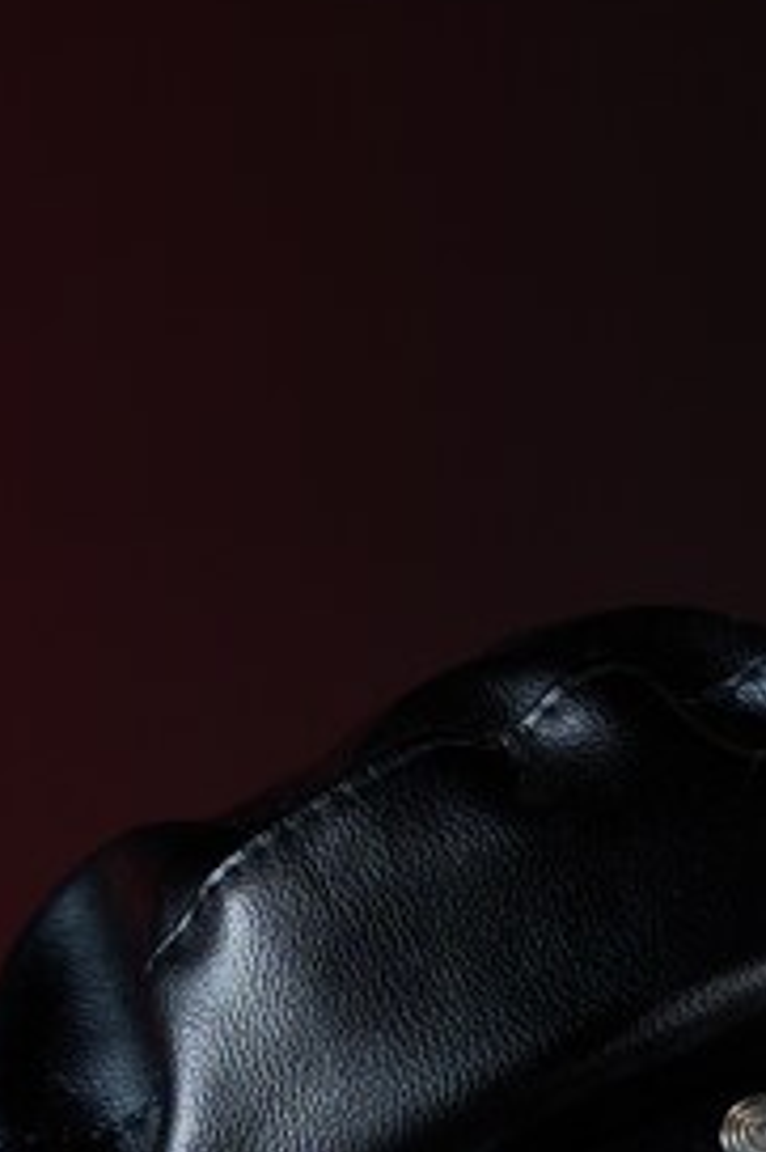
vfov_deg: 6.5
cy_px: 2207
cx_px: 233
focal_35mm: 309
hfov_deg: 4.4
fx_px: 9874
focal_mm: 70
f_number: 2.8
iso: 100
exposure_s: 1/160
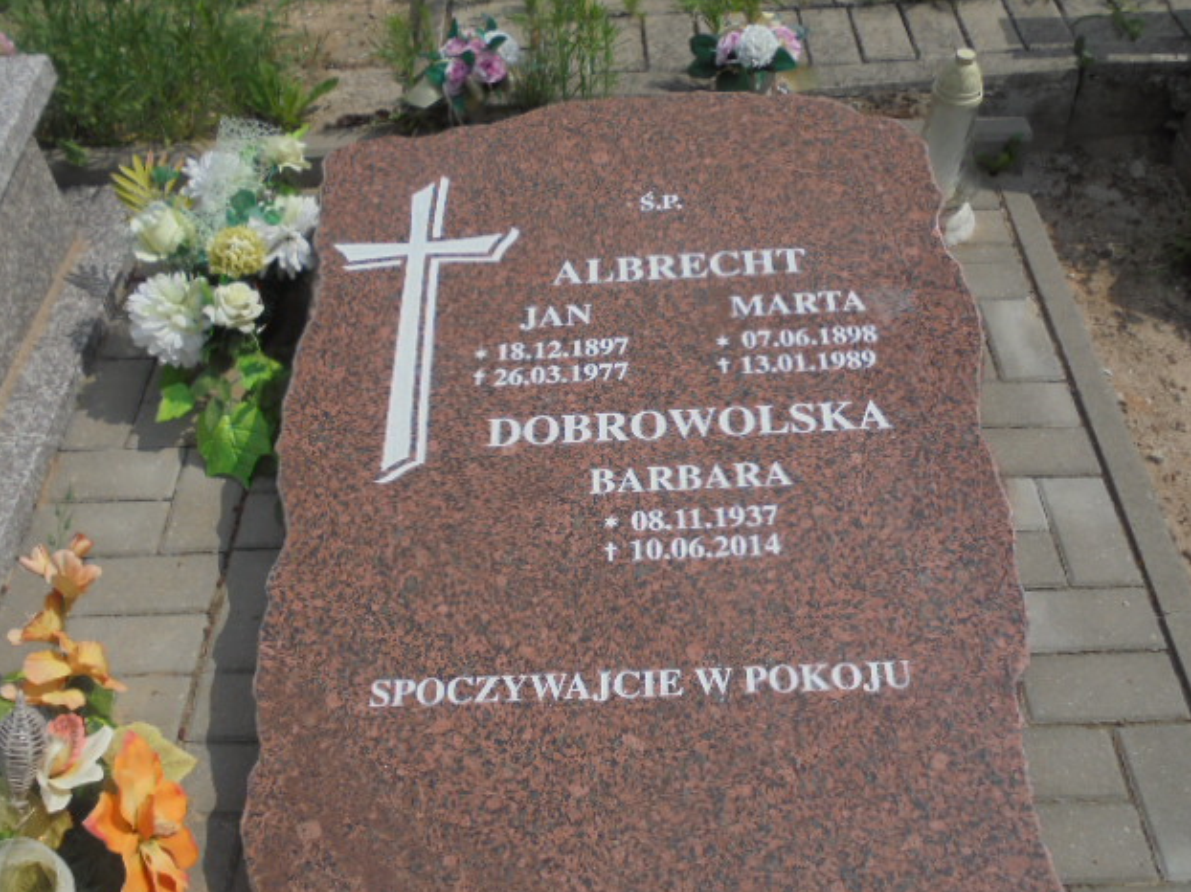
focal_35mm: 35
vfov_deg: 40.7
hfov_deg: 52.6
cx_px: 594
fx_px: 1204
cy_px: 442
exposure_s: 1/250
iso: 100
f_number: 12.5
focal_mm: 6.1
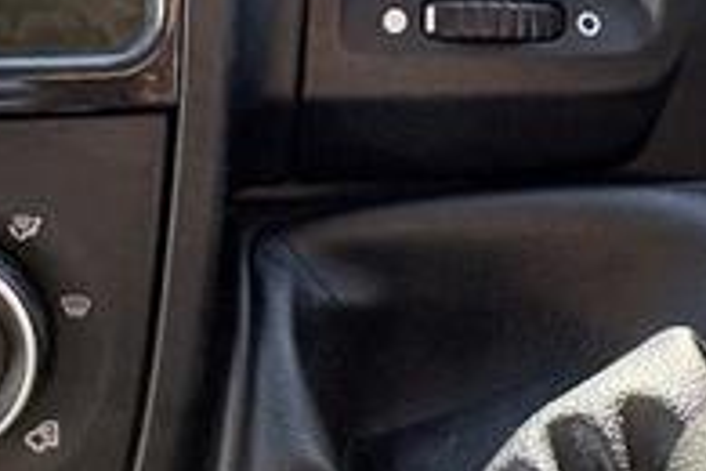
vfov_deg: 20.2
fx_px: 1314
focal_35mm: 67
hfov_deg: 28.3
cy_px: 138
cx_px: 0
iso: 125
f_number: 2.2
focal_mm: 2.22
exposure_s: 1/140
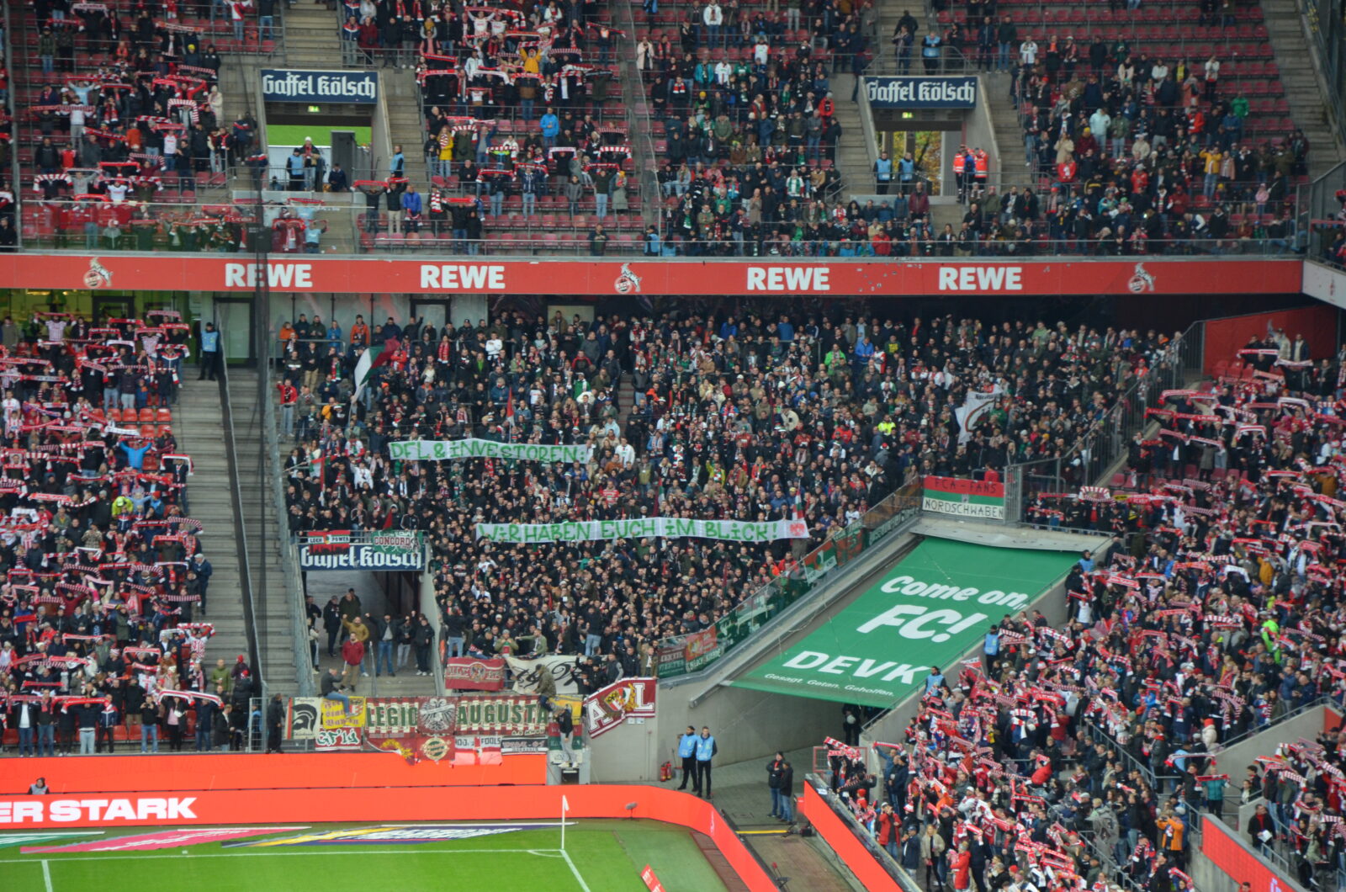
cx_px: 673
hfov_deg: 13.1
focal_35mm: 158
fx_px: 5877
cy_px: 446
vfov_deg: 8.7
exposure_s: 1/125
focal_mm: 105
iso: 900
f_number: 5.6
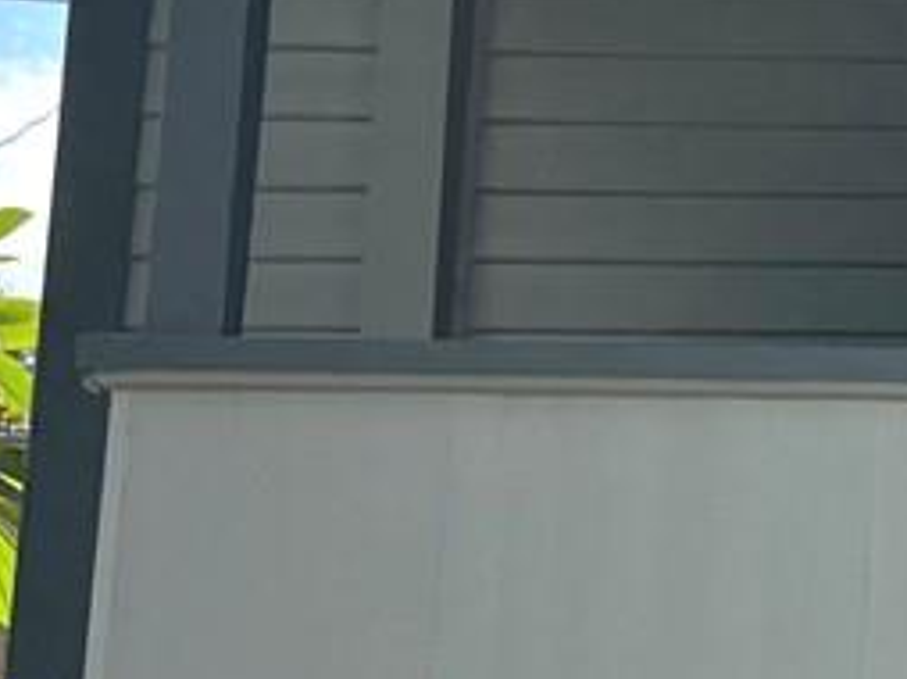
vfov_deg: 9.0
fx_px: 4293
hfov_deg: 10.5
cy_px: 122
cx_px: 2132
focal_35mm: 164
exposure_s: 1/4950
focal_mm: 5.96
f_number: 1.6
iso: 64
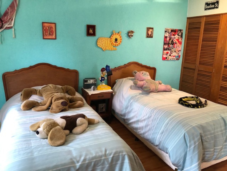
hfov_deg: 63.4
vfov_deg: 49.8
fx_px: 184
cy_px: 86
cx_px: 114
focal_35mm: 28
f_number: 1.8
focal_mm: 3.99
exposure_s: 1/15
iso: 80
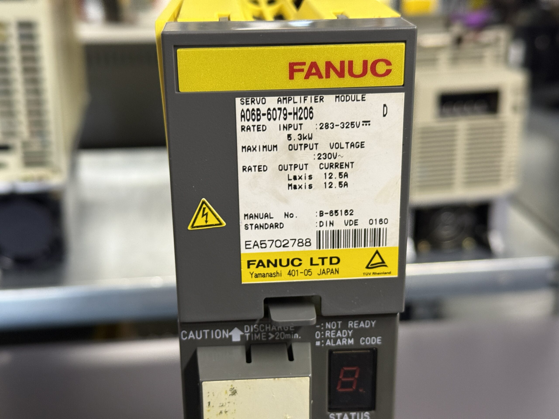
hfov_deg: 39.7
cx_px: 280
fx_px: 775
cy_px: 210
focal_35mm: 48
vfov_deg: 30.3
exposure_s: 1/50
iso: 250
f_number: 1.78
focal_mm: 6.76
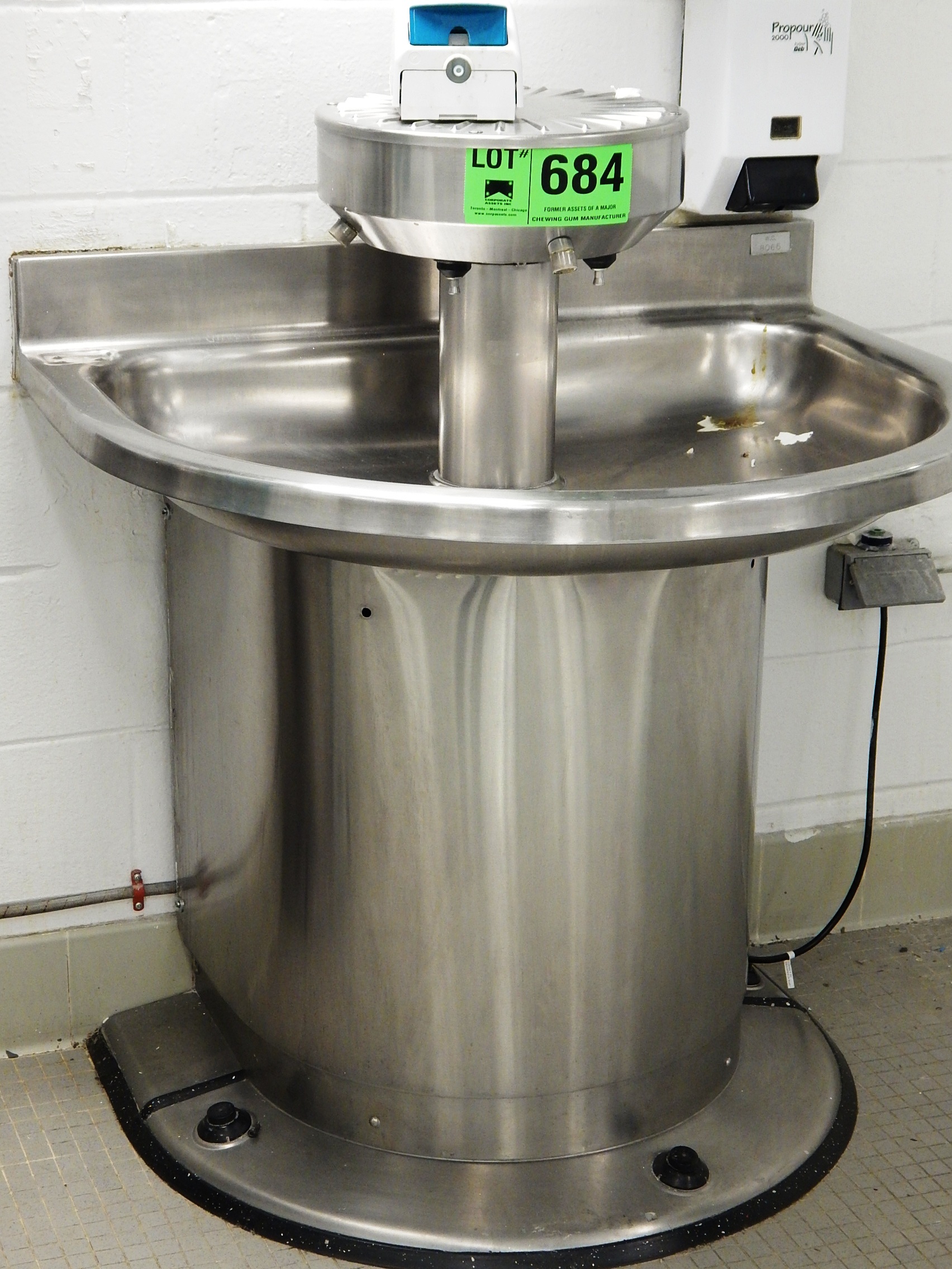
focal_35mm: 69
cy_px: 634
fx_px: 2530
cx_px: 476
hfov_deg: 21.3
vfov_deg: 28.2
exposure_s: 1/20
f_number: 4.1
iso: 400
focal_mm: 12.3
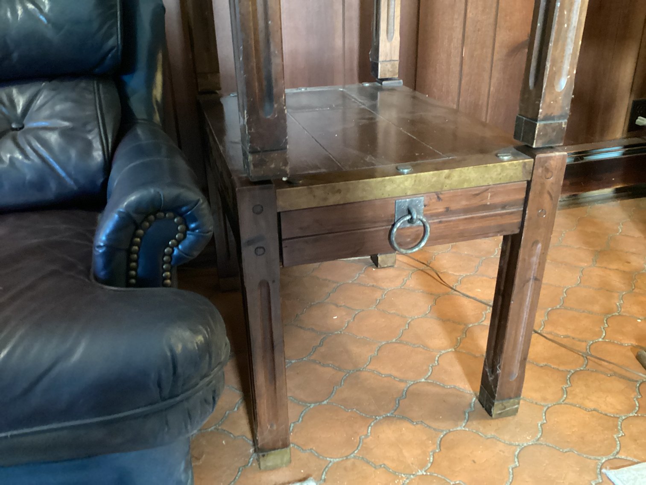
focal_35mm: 31
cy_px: 242
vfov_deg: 45.4
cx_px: 323
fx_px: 579
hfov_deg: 58.3
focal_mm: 3.3
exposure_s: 1/17
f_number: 2.4
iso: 640
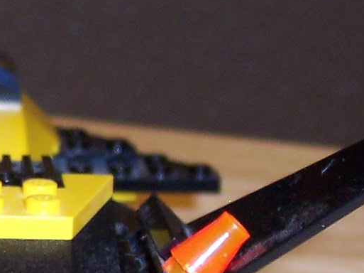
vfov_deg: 7.7
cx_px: -91
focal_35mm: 191
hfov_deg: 10.2
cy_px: 325
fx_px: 2007
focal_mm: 8
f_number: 2.8
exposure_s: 1/30
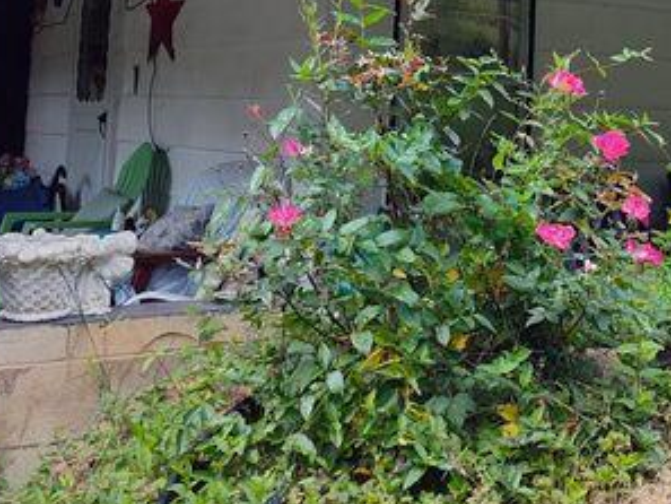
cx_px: 573
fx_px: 1280
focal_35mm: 66
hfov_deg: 28.5
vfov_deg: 21.6
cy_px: 16
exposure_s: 1/349
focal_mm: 5.56
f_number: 1.8
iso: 100
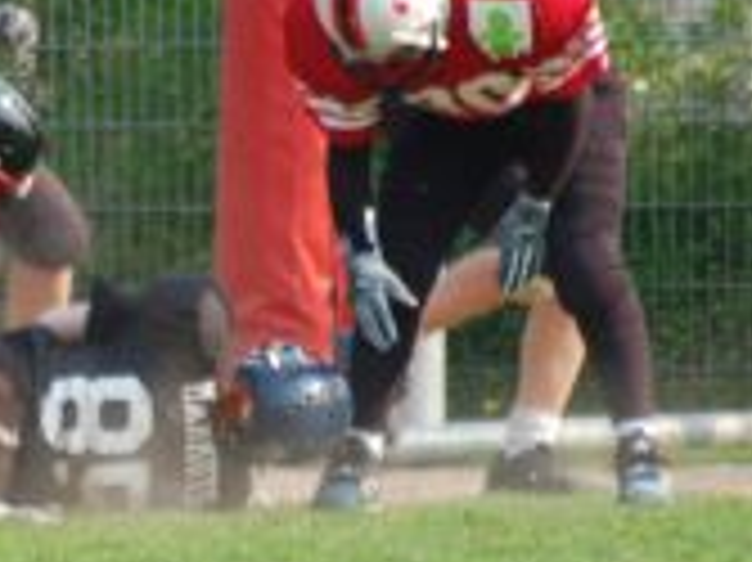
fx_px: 25399
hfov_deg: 1.7
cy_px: 373
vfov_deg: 1.3
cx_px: 151
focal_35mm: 1170
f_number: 5.6
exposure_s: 1/500
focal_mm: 300
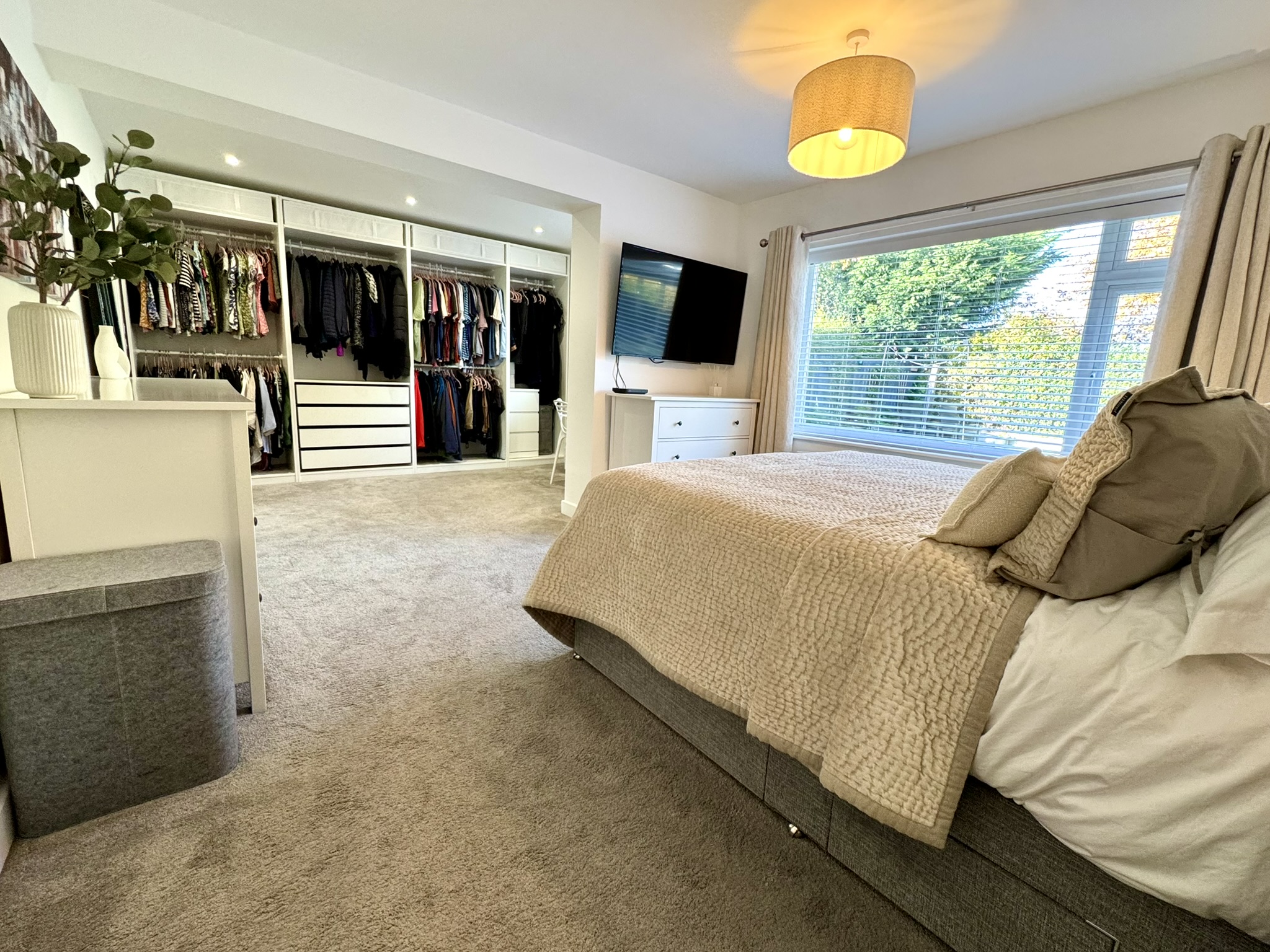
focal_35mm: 14
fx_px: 514
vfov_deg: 85.7
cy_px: 476
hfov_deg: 102.1
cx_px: 635
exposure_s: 1/100
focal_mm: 2.22
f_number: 2.2
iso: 200
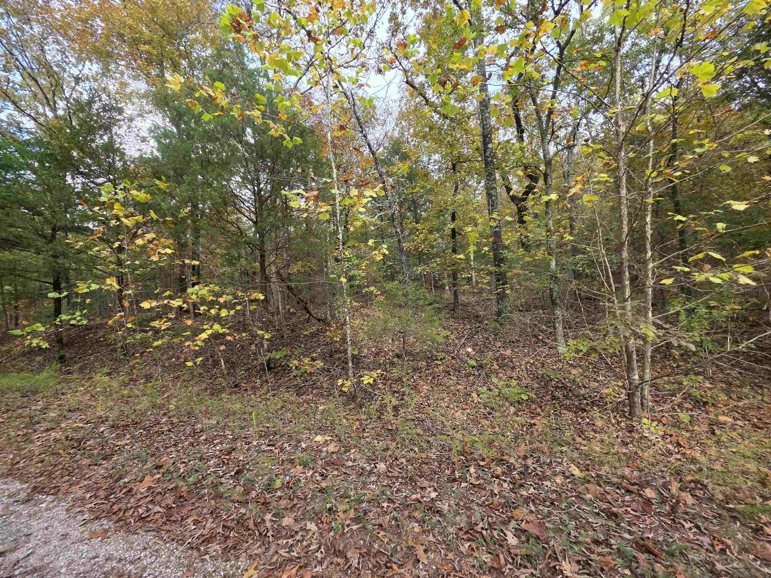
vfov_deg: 89.9
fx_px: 290
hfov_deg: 106.2
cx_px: 386
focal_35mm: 13
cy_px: 289
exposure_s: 1/120
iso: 25
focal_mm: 2.2
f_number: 1.9
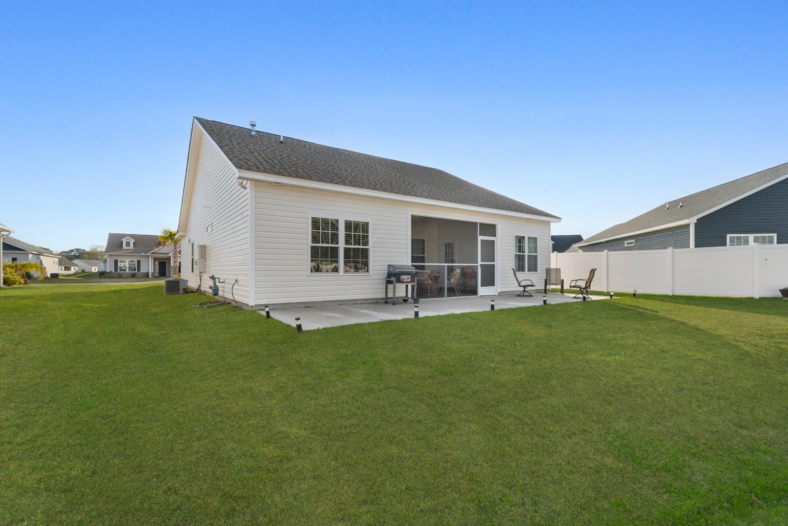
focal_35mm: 15
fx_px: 328
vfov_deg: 77.3
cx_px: 394
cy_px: 263
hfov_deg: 100.4
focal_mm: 10
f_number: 7.1
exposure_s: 1/200
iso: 100
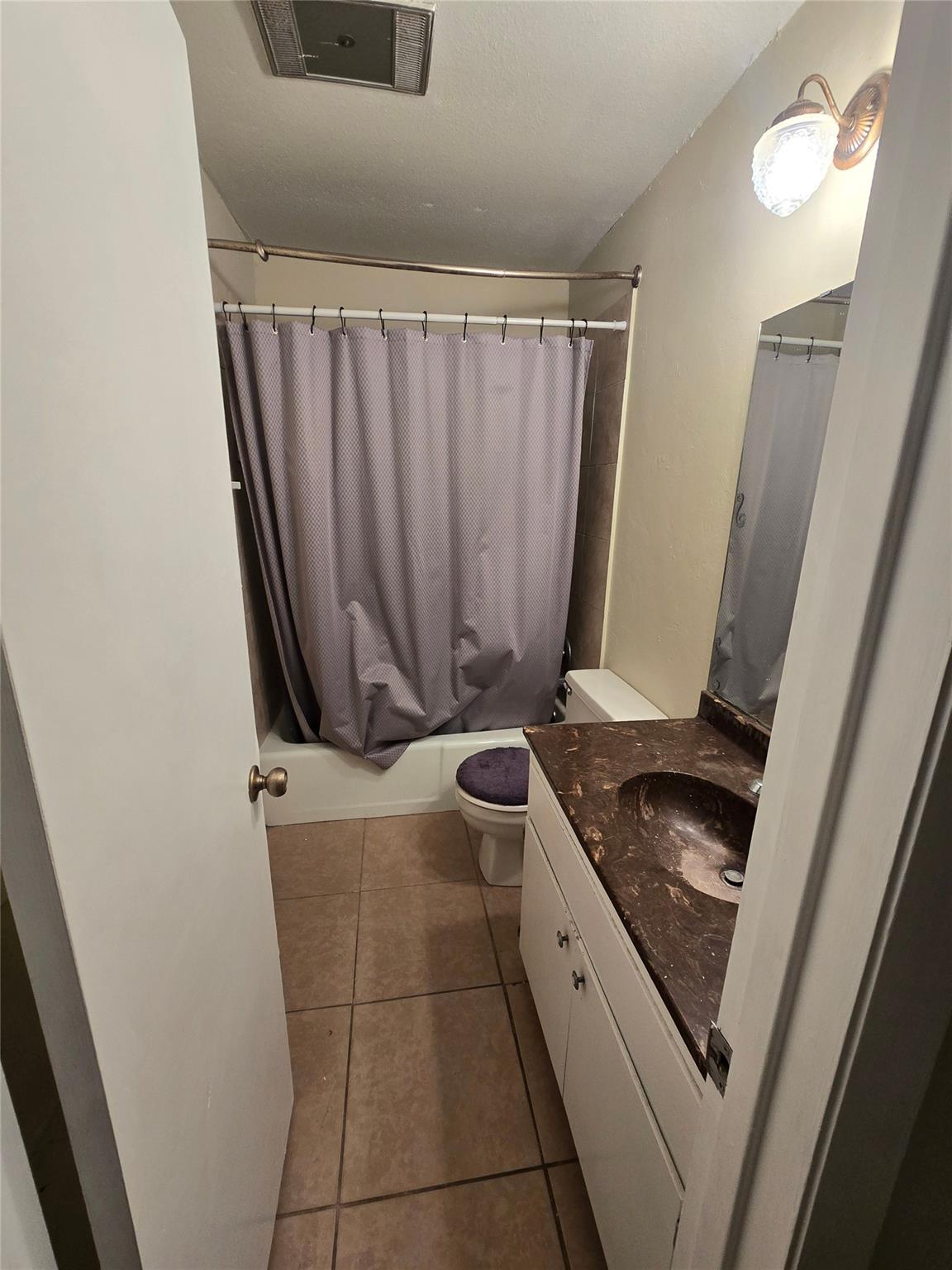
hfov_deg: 89.9
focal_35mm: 13
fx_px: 477
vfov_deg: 106.2
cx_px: 476
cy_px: 635
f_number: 2.2
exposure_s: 1/60
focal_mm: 2.2
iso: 160
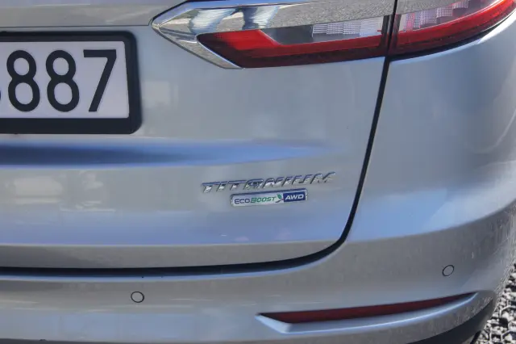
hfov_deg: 37.9
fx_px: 752
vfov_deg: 25.7
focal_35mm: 52
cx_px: 258
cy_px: 172
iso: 100
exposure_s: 1/125
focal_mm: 35
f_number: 7.1
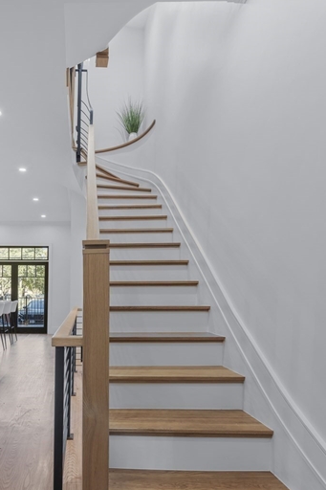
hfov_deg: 56.9
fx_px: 285
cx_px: 87
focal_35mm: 21
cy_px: 288
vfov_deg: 80.5
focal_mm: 14
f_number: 8
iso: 100
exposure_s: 1/8
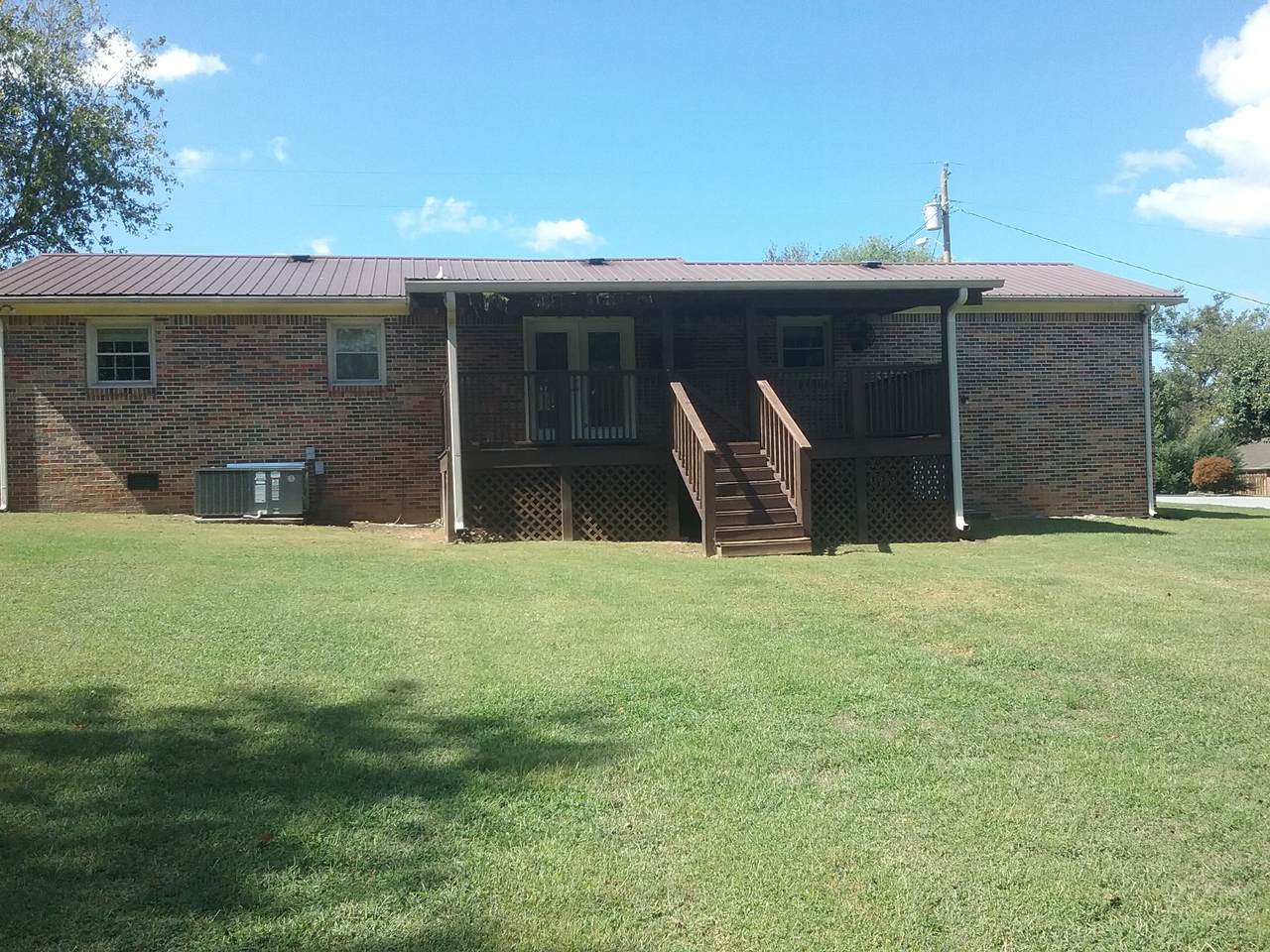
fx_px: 1137
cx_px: 635
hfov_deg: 58.4
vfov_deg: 45.4
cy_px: 476
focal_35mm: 31
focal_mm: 3.3
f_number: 2.2
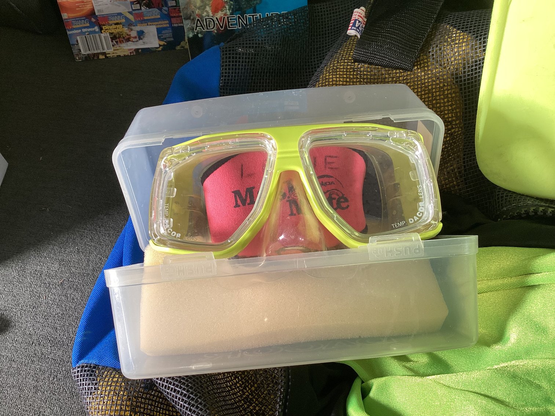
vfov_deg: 45.4
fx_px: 497
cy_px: 208
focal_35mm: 31
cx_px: 278
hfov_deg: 58.3
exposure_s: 1/60
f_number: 2.4
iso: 64
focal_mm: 3.3
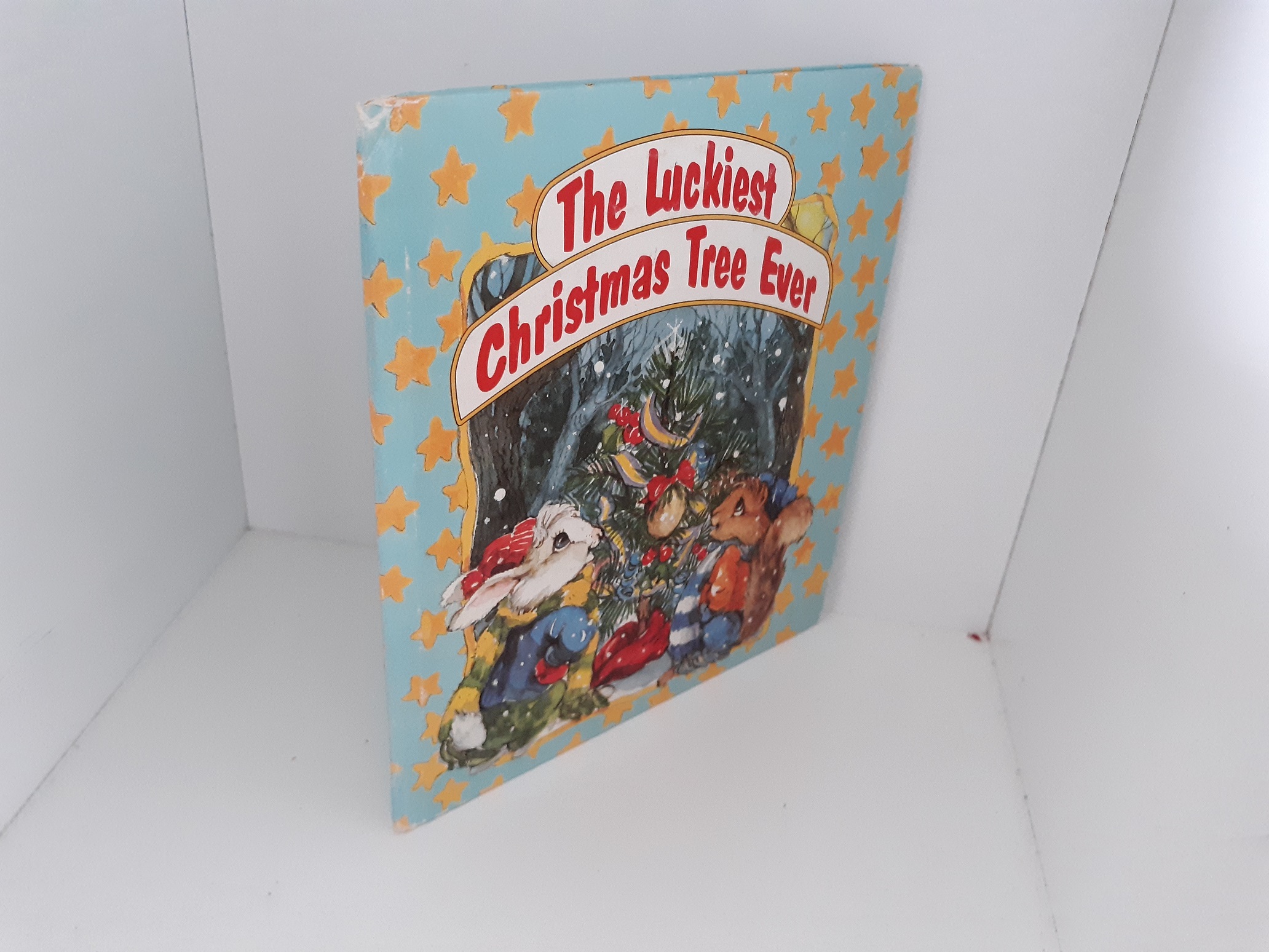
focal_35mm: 28
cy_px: 476
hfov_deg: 63.4
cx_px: 634
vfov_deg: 49.7
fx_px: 1026
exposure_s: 1/24
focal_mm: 3.7
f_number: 1.7
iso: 400
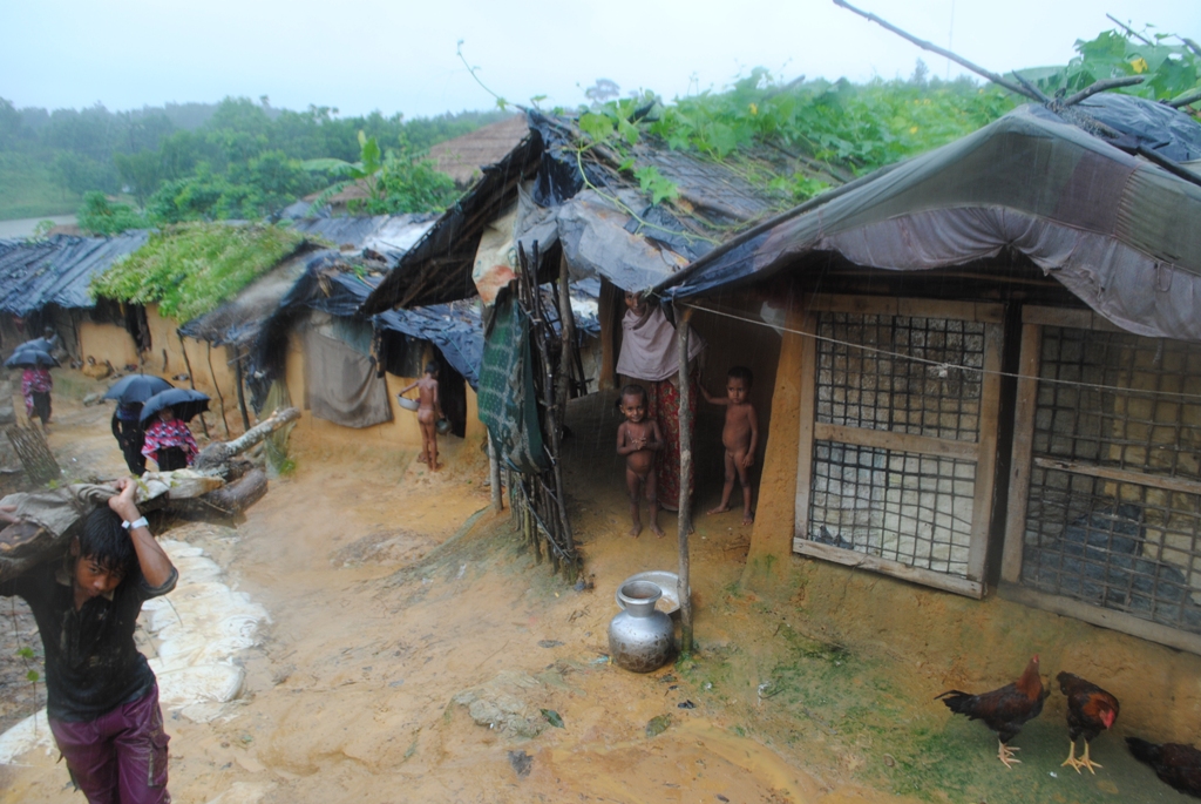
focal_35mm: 27
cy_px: 402
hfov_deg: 67.3
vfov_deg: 48.0
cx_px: 600
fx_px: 902
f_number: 5
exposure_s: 1/100
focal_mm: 18
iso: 200
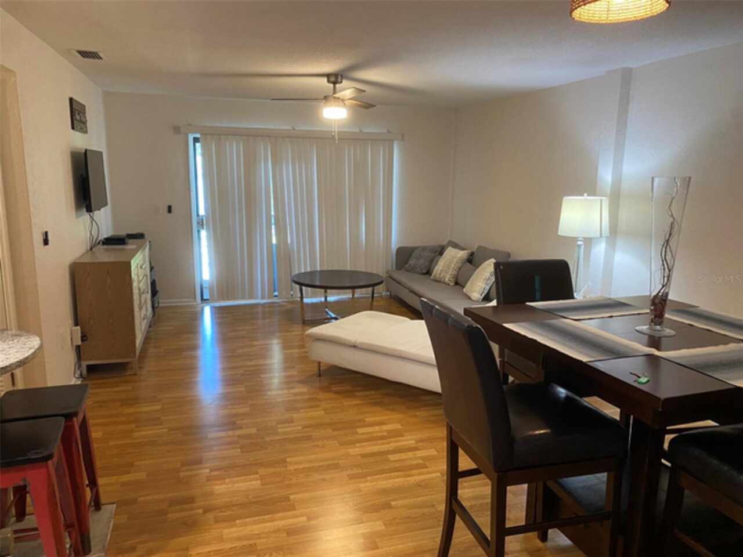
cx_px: 372
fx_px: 558
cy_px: 278
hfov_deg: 67.3
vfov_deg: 53.1
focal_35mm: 26
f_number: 1.8
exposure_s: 1/60
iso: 320
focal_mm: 4.25
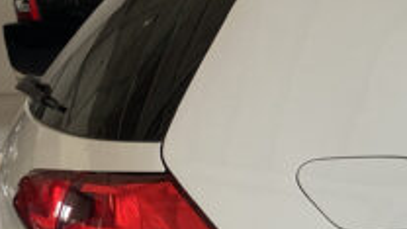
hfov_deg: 16.9
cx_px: 691
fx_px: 1176
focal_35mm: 109
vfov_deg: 11.0
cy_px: 225
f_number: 1.8
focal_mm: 4.25
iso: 40
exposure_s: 1/121
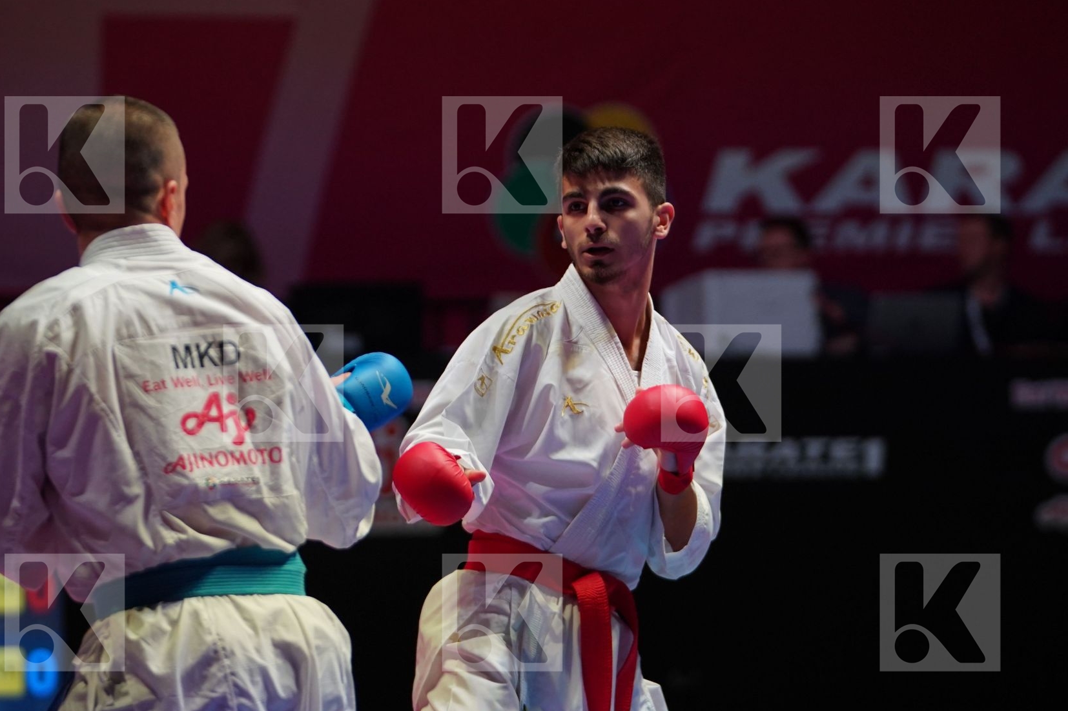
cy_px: 383
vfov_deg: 6.6
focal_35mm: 209
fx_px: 6199
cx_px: 502
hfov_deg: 9.8
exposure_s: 1/1000
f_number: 2.8
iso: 1600
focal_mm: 128
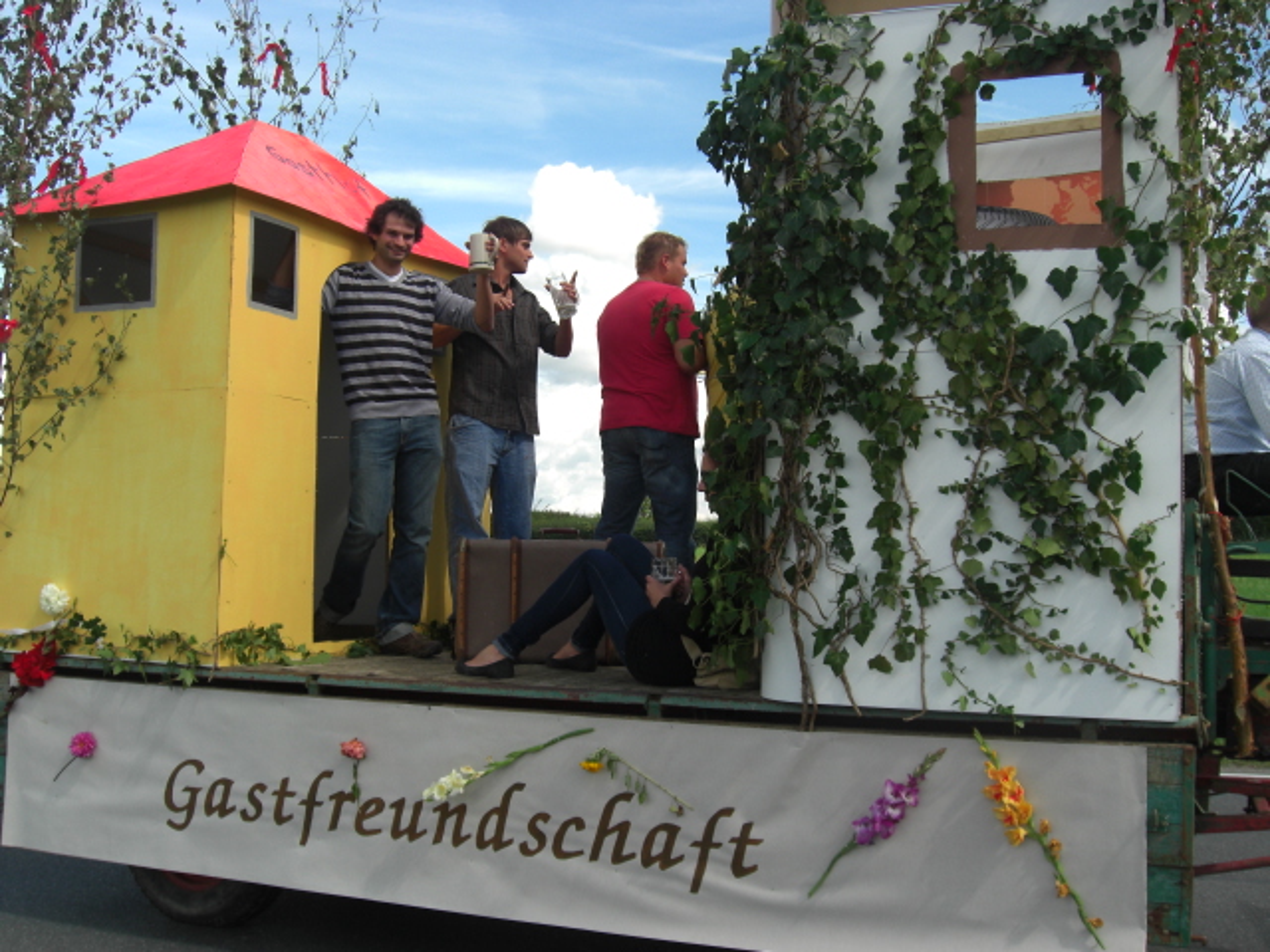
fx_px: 1394
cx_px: 635
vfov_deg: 37.7
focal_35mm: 38
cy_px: 476
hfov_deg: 49.0
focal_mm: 7.9
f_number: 4
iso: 80
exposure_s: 1/500
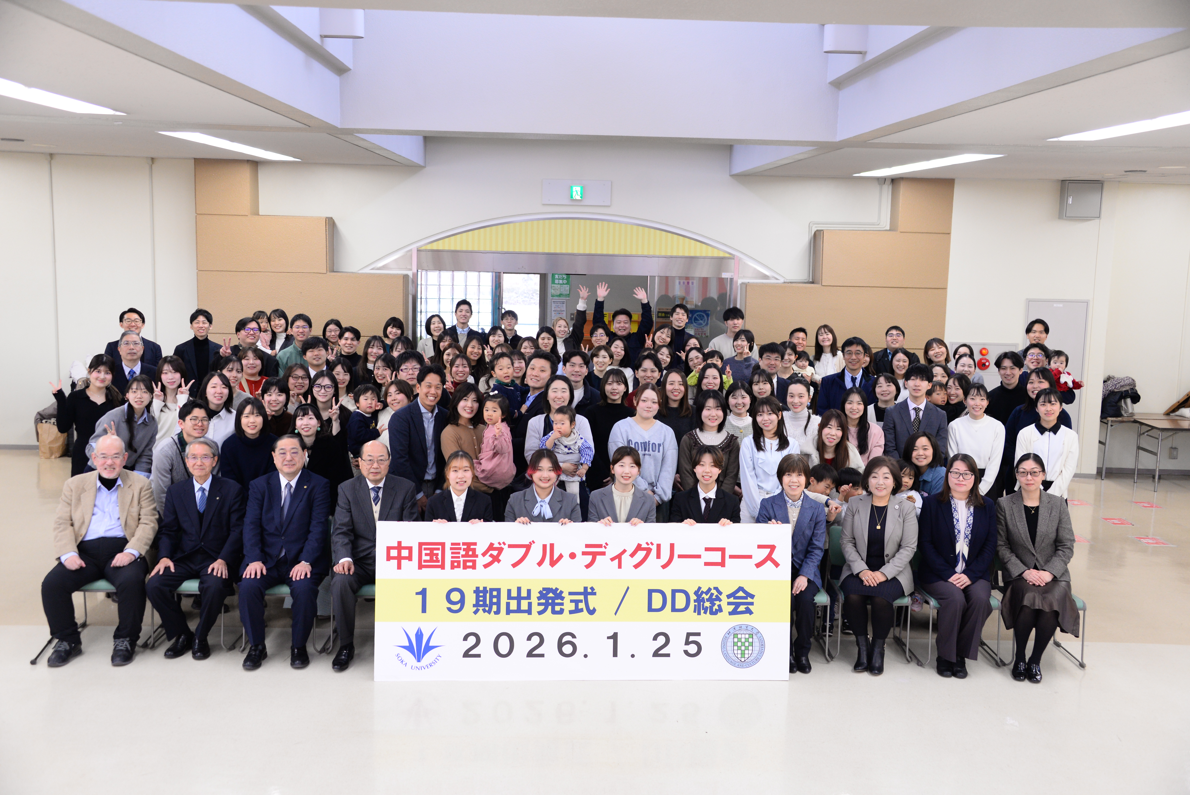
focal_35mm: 40
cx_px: 595
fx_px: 1323
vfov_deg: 33.4
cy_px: 398
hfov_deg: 48.4
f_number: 5.6
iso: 1250
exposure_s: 1/125
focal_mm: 40
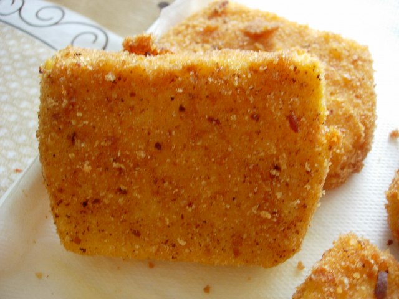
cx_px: 200
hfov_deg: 49.0
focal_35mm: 38
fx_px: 438
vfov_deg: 37.7
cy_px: 150
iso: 200
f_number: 2.8
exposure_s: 1/14.6
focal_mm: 7.8
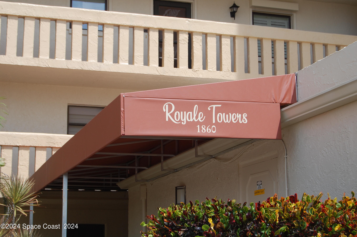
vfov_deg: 18.9
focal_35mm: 72
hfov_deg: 28.1
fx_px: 713
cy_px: 118
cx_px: 178
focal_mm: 48
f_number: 9
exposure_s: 1/320
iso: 200
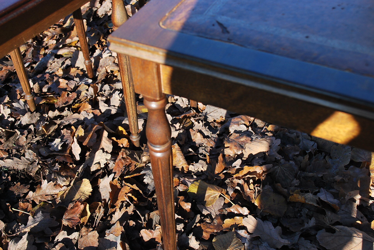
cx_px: 187
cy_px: 125
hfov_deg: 46.3
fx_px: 437
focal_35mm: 42
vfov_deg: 32.0
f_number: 5.6
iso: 160
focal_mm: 28
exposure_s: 1/125
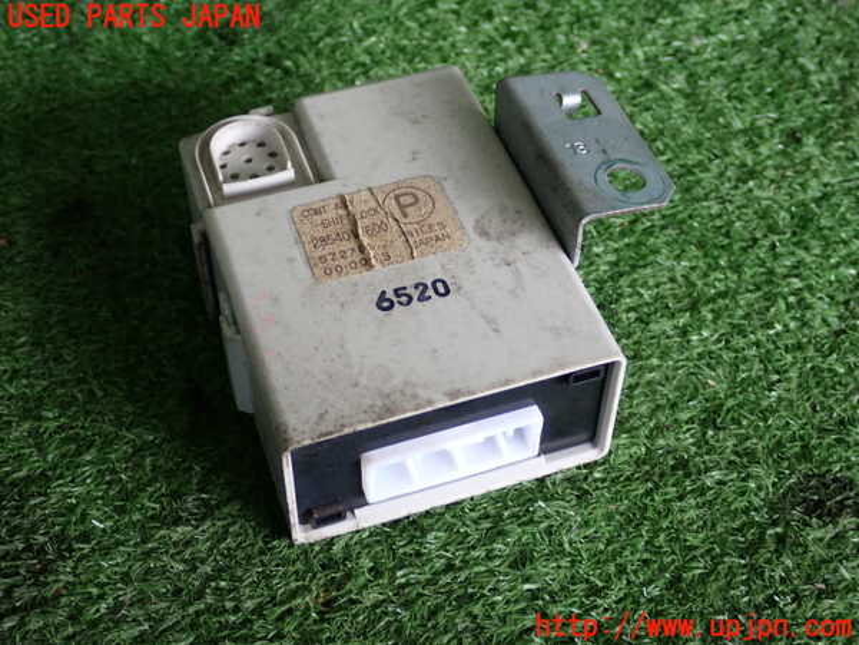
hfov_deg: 38.2
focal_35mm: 50
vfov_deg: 29.1
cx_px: 430
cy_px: 322
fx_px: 1241
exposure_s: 1/80
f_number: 3.2
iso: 200
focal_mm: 9.01
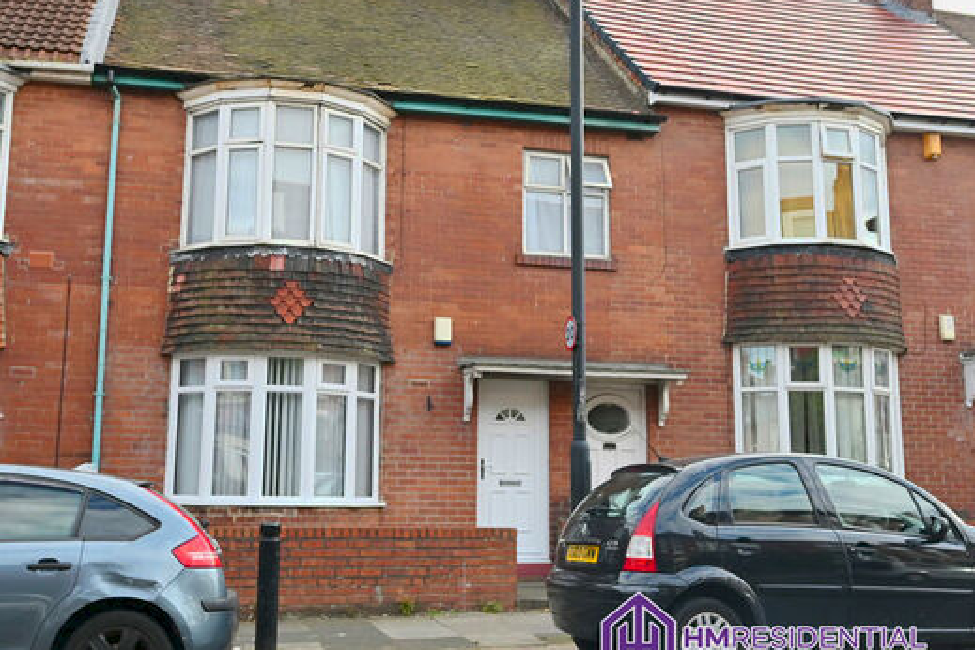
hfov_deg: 58.4
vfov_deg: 41.5
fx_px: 858
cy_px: 293
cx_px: 357
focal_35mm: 32
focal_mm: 23.5
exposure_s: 1/2000
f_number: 4.5
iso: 800
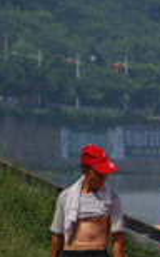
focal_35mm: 804
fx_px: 5620
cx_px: 445
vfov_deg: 2.6
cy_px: 279
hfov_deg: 1.6
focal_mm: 135
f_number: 9
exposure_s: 1/250
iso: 100
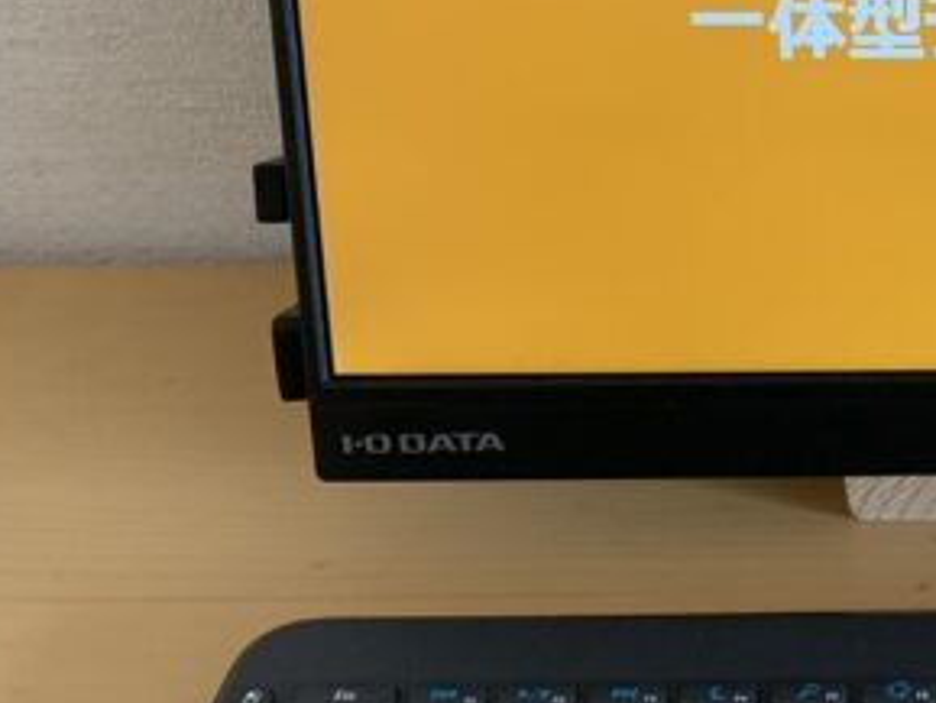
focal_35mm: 72
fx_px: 1948
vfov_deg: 20.4
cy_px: 282
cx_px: 1153
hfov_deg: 24.3
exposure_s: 1/50
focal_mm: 4.25
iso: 100
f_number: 1.8
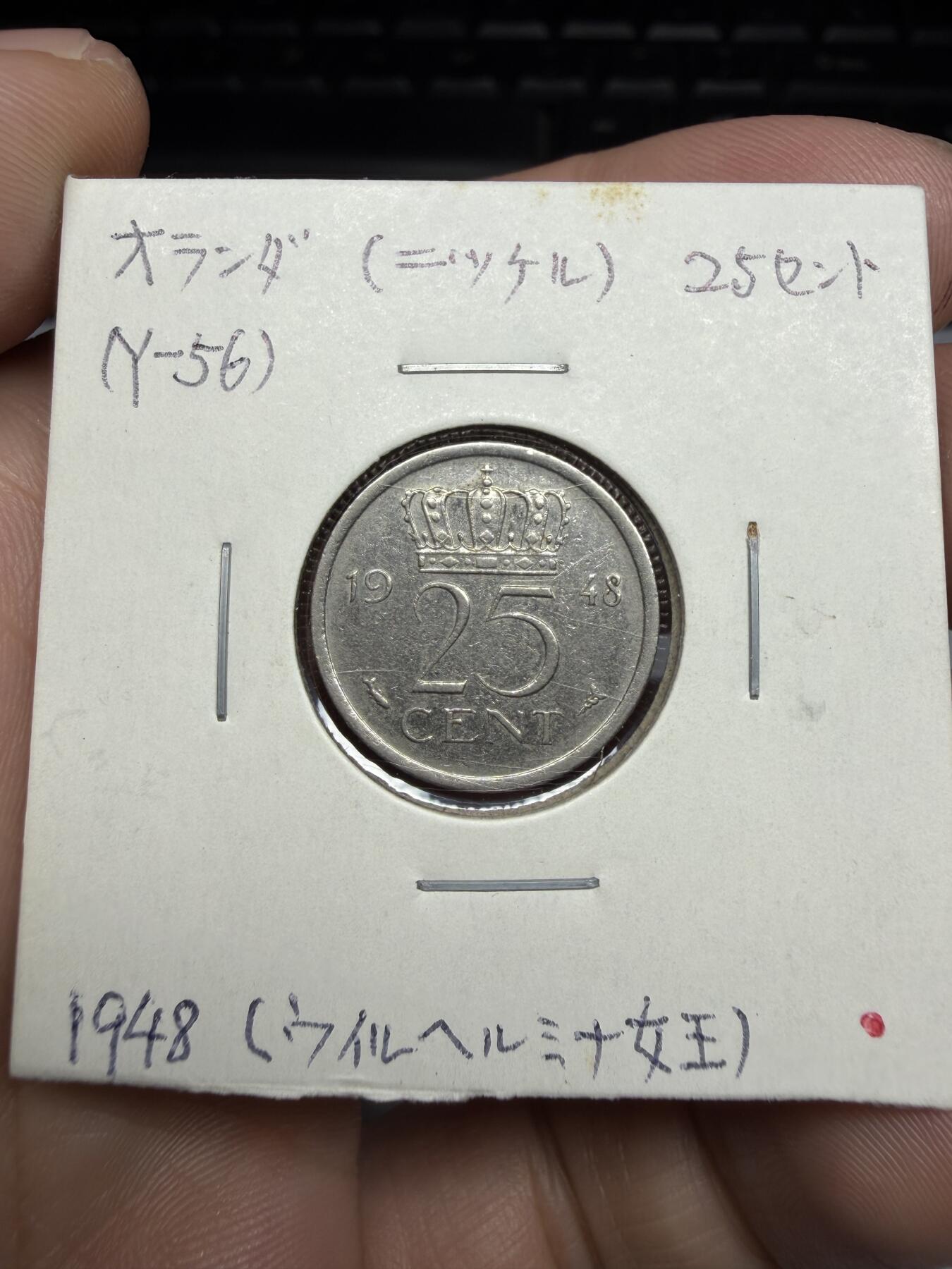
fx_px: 953
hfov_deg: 53.1
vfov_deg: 67.3
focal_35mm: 26
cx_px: 476
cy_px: 634
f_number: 2.2
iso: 50
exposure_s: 1/353
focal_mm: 2.22
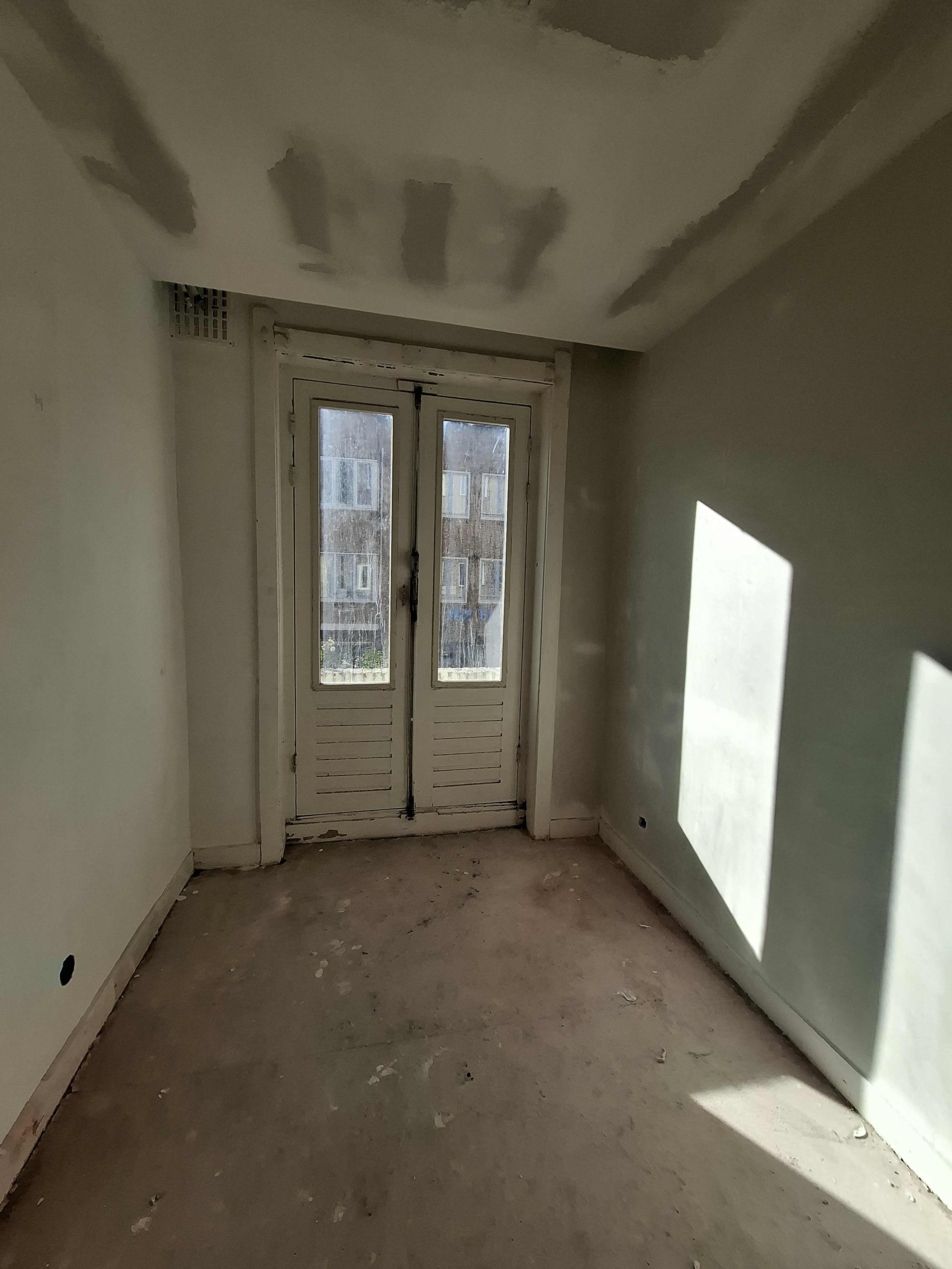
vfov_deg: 106.2
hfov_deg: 89.9
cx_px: 476
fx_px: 477
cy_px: 634
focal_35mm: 13
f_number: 2.2
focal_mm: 1.74
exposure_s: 1/441
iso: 40
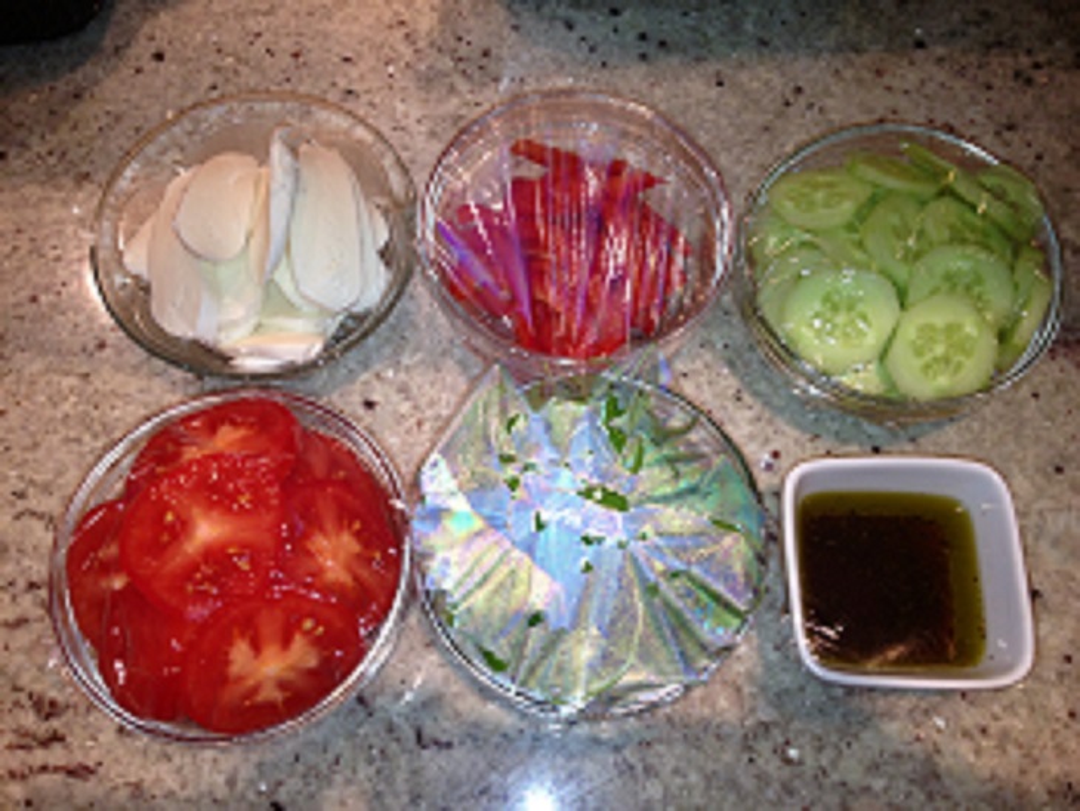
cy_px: 406
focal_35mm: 33
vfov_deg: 43.0
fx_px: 1030
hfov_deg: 55.3
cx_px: 540
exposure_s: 1/42
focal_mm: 4.13
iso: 50
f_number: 2.4
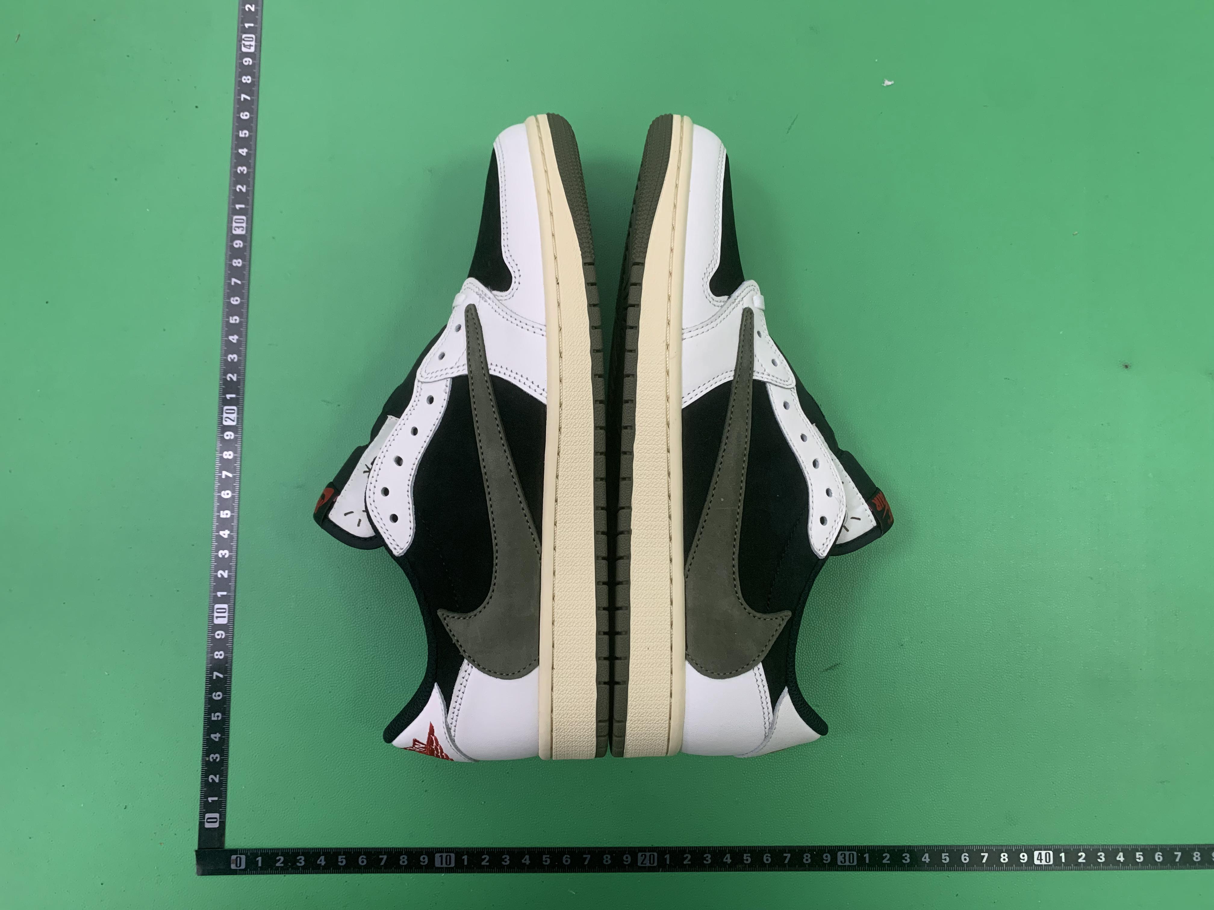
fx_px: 912
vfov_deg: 53.1
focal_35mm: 26
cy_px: 455
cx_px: 607
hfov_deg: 67.3
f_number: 1.8
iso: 160
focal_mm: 4.25
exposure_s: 1/60
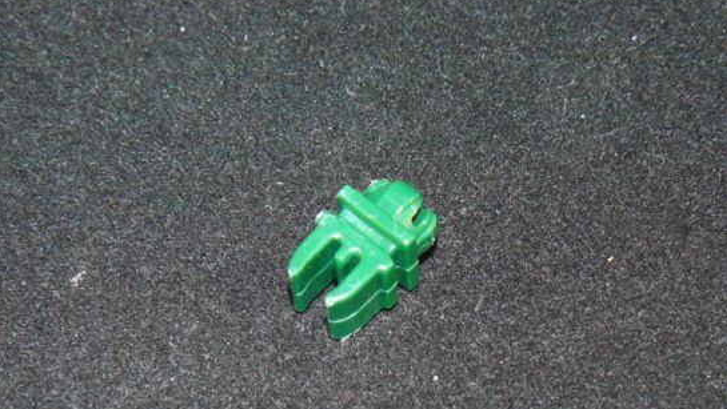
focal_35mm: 154
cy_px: 256
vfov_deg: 7.9
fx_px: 2970
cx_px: 363
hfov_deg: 14.0
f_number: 3.2
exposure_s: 1/30
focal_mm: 15.5
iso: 100
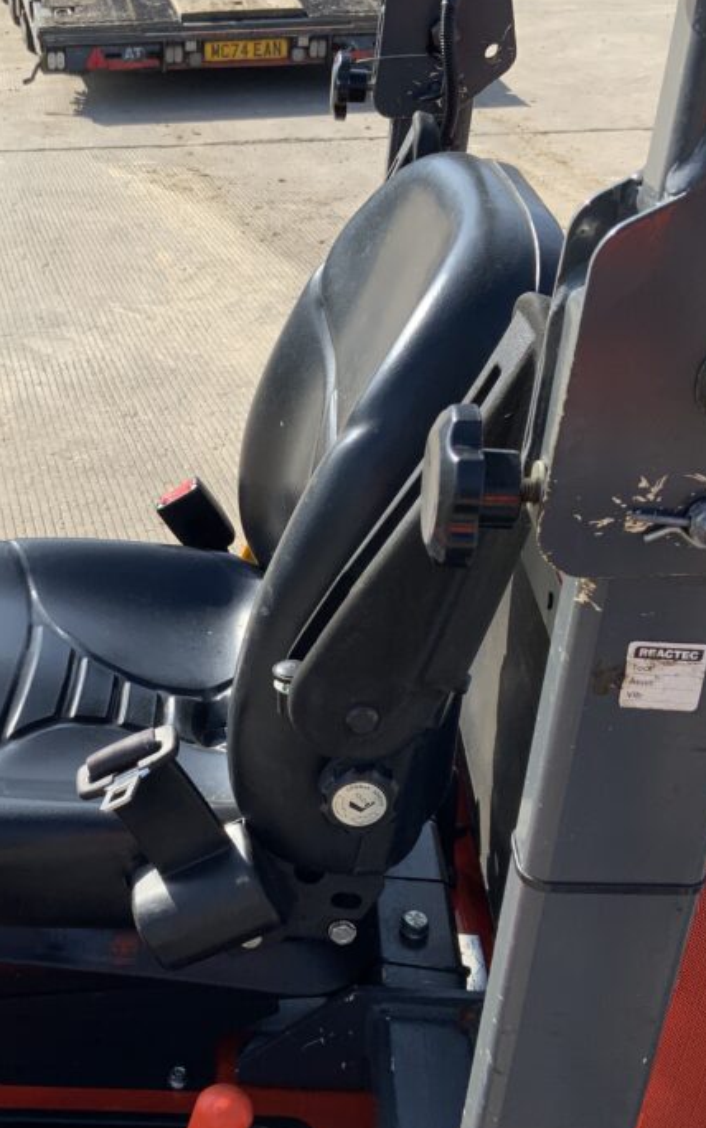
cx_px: 175
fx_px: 1415
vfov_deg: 43.5
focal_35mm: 46
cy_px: 572
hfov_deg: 27.6
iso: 16
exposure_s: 1/1342
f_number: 1.8
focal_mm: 3
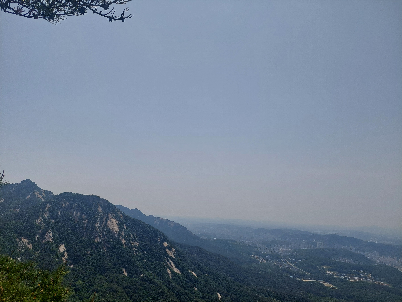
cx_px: 201
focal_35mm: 25
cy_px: 151
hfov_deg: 69.4
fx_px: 290
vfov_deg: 54.9
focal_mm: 5.23
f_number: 1.8
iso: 40
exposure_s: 1/4138
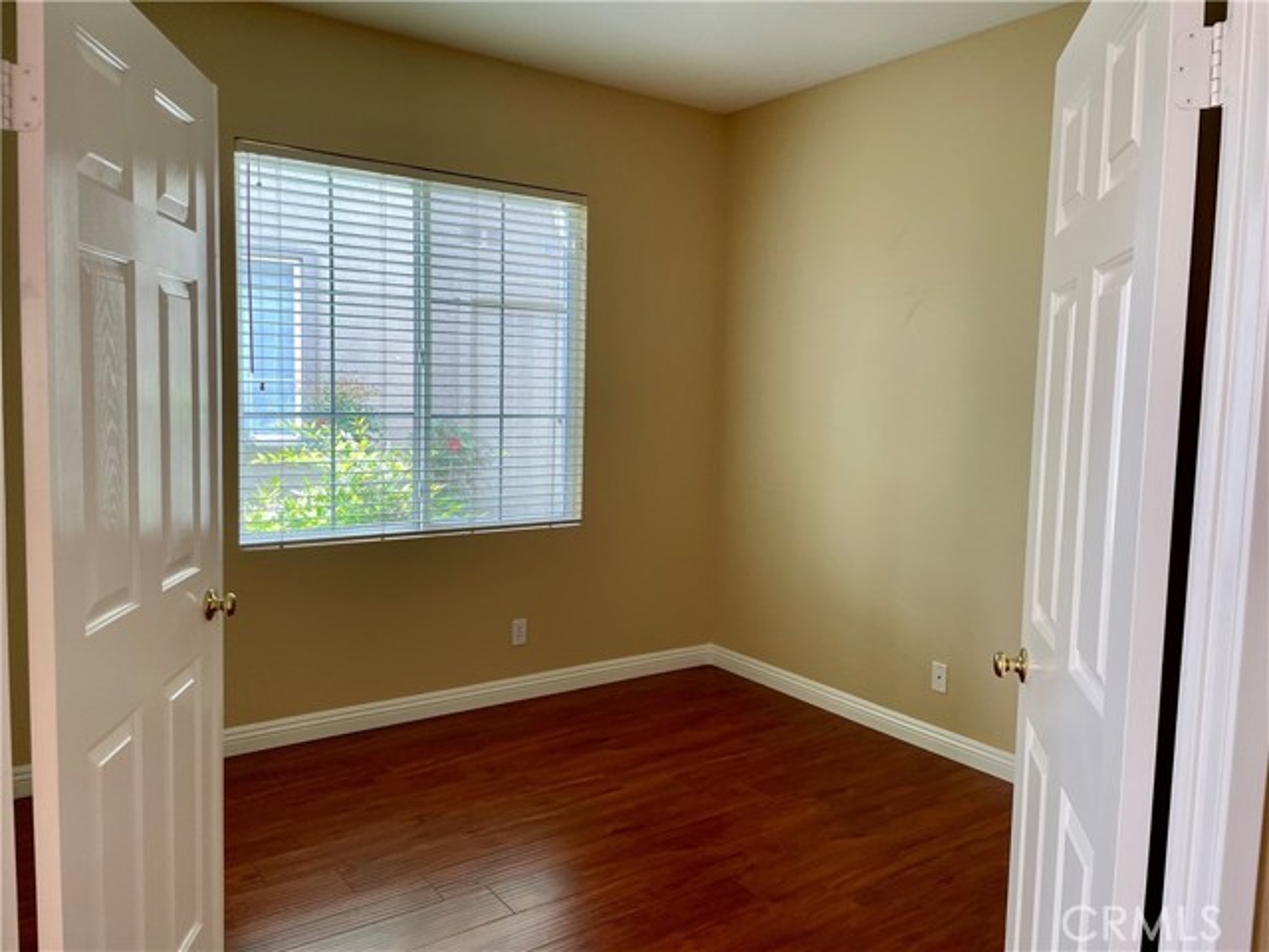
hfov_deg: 67.3
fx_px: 953
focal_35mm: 26
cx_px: 634
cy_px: 476
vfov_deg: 53.1
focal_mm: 4.2
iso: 125
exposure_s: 1/115
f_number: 1.6
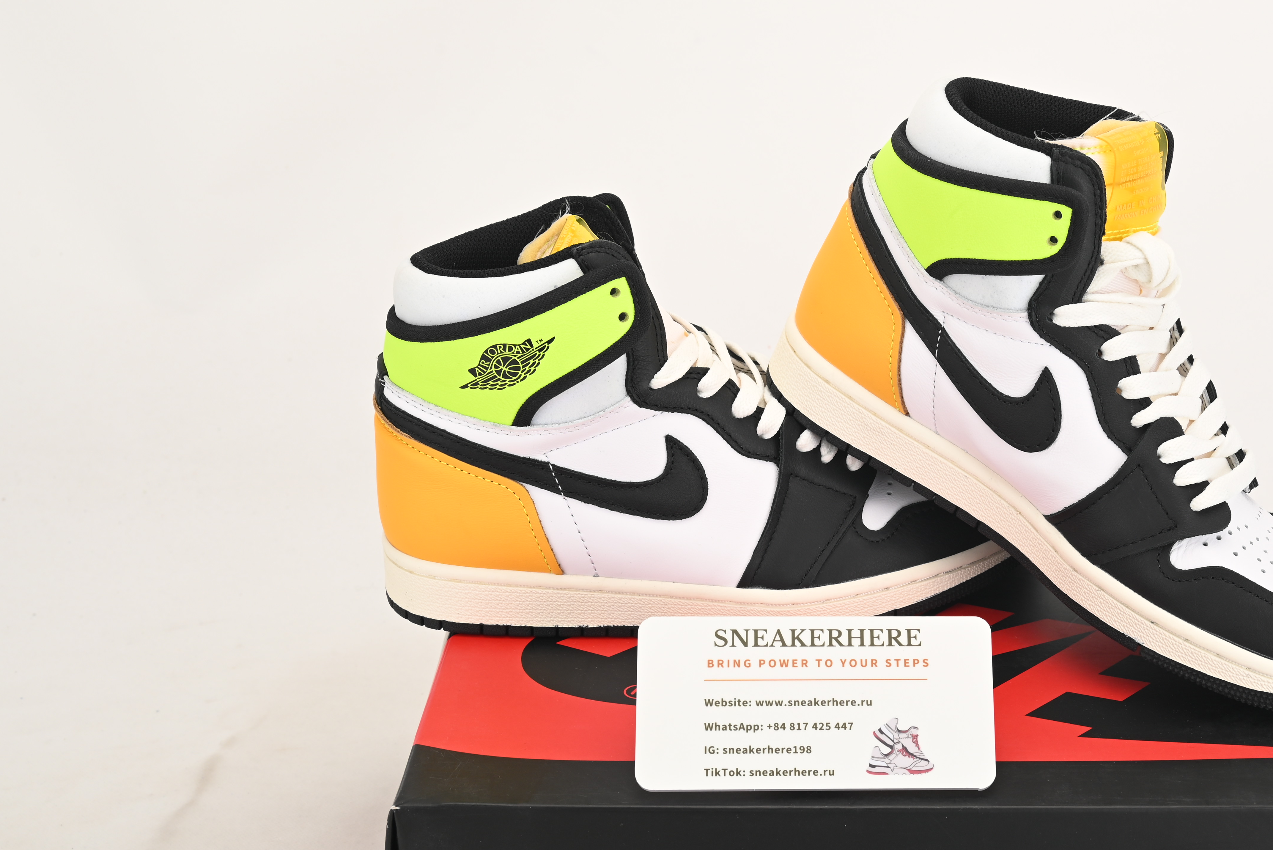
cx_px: 855
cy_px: 558
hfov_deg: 33.6
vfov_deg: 22.9
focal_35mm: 59
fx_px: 2087
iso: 100
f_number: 11
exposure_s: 1/200
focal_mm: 42
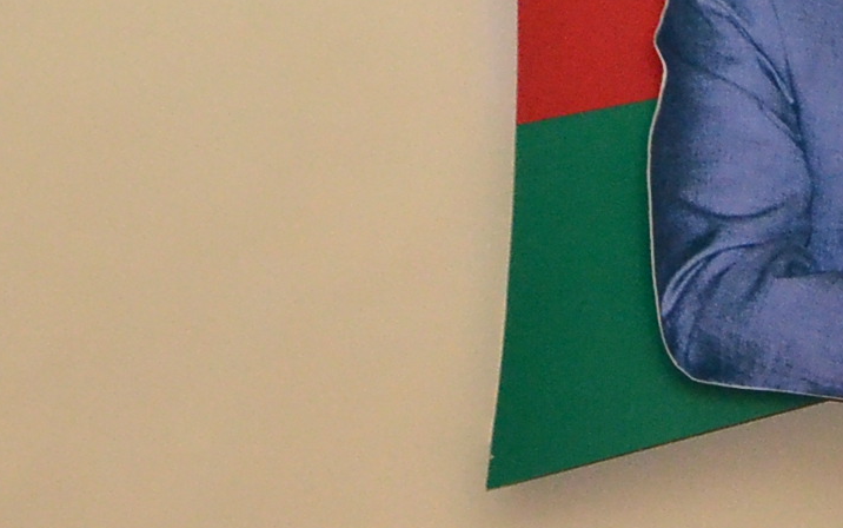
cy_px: 819
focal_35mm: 189
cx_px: 1952
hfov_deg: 9.9
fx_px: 4344
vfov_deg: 6.8
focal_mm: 24
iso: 2200
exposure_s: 1/200
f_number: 5.6
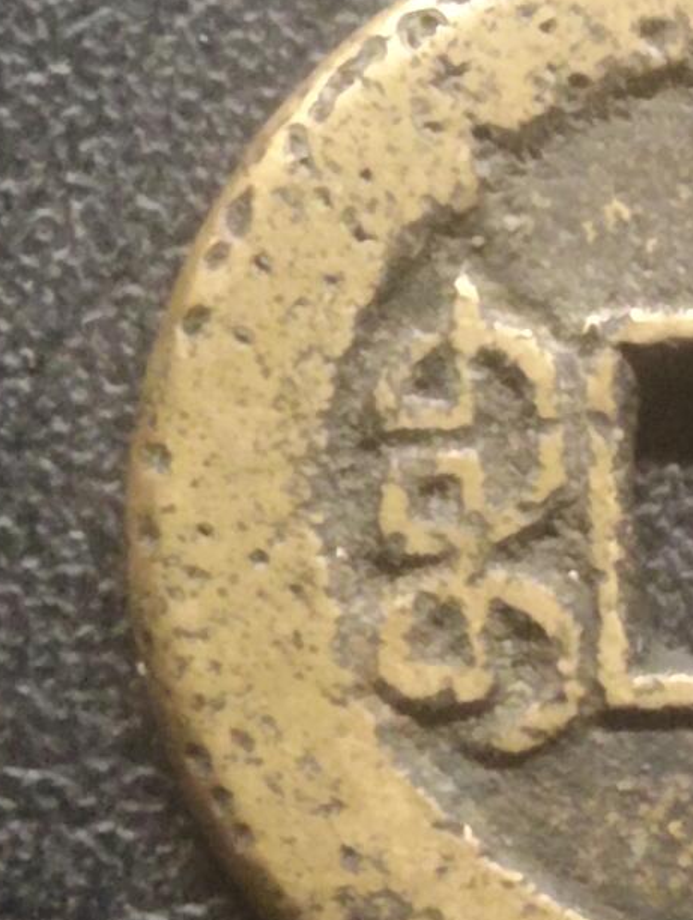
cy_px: 383
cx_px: 781
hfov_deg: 10.0
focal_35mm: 147
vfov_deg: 13.4
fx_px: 3913
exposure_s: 1/20
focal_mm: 3.42
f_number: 2.2
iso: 1250
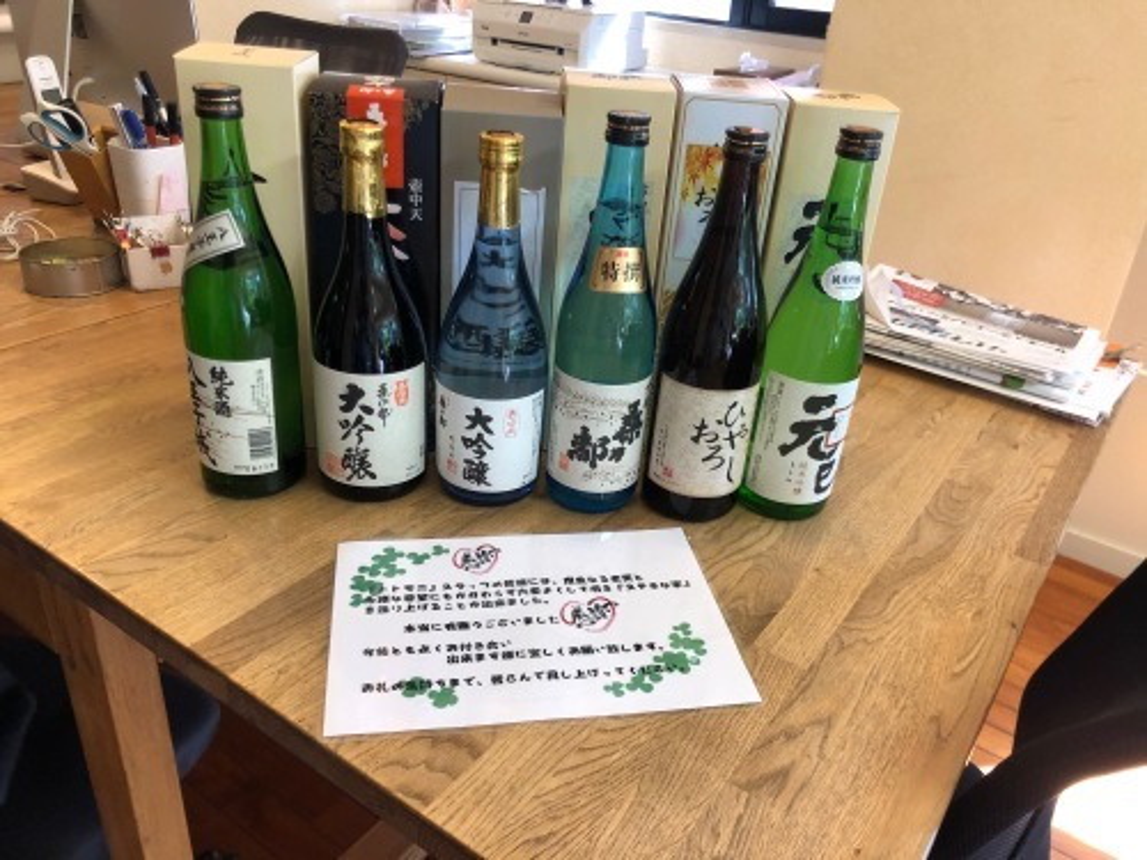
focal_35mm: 28
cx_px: 574
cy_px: 430
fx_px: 928
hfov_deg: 63.4
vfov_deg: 49.7
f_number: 1.8
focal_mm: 3.99
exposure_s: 1/25
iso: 32
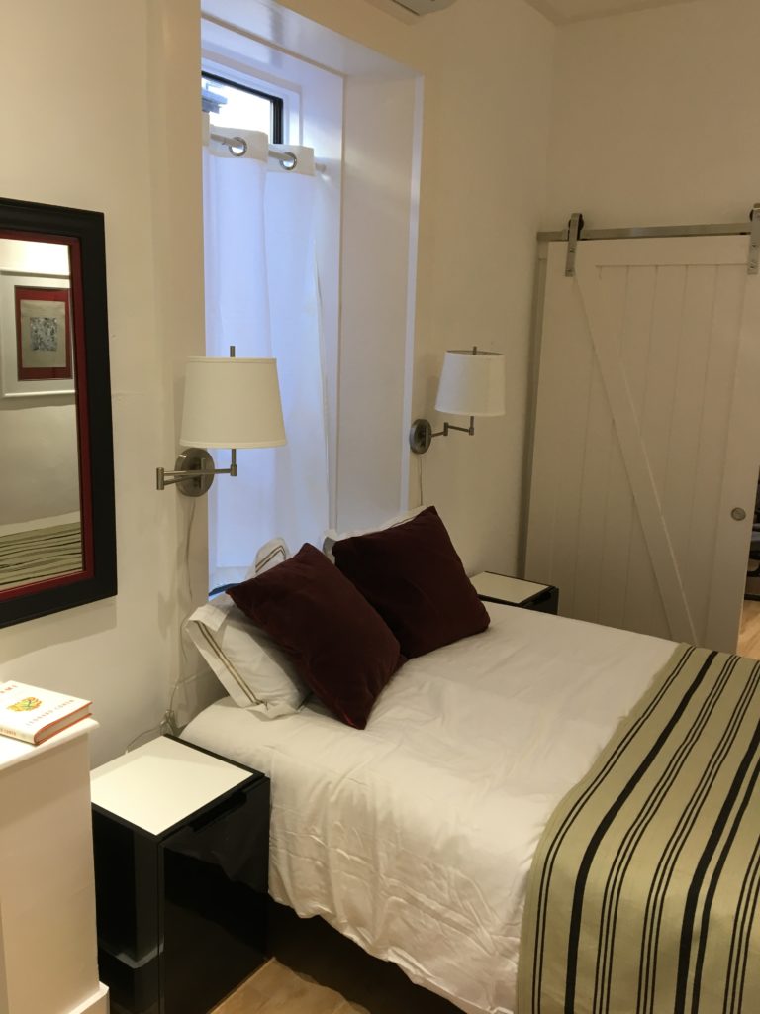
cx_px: 380
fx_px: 849
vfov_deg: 61.7
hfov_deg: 48.2
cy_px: 507
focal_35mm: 29
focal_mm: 4.15
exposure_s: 1/30
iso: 64
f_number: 2.2
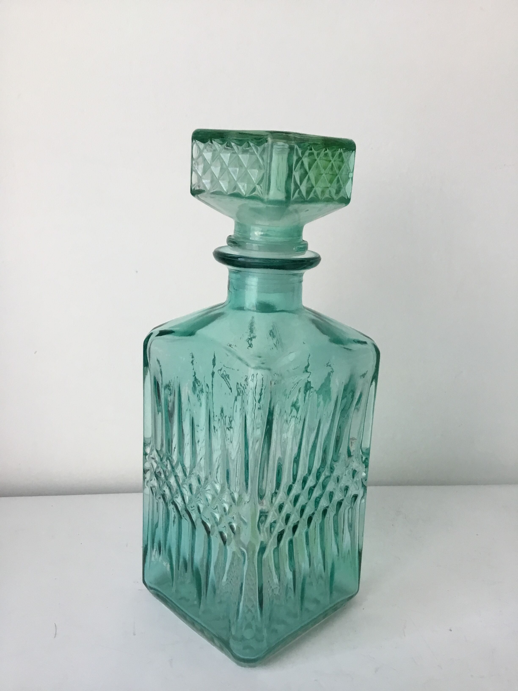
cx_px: 259
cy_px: 346
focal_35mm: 31
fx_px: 619
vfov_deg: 58.4
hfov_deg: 45.4
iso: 80
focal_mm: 3.3
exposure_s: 1/33
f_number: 2.4
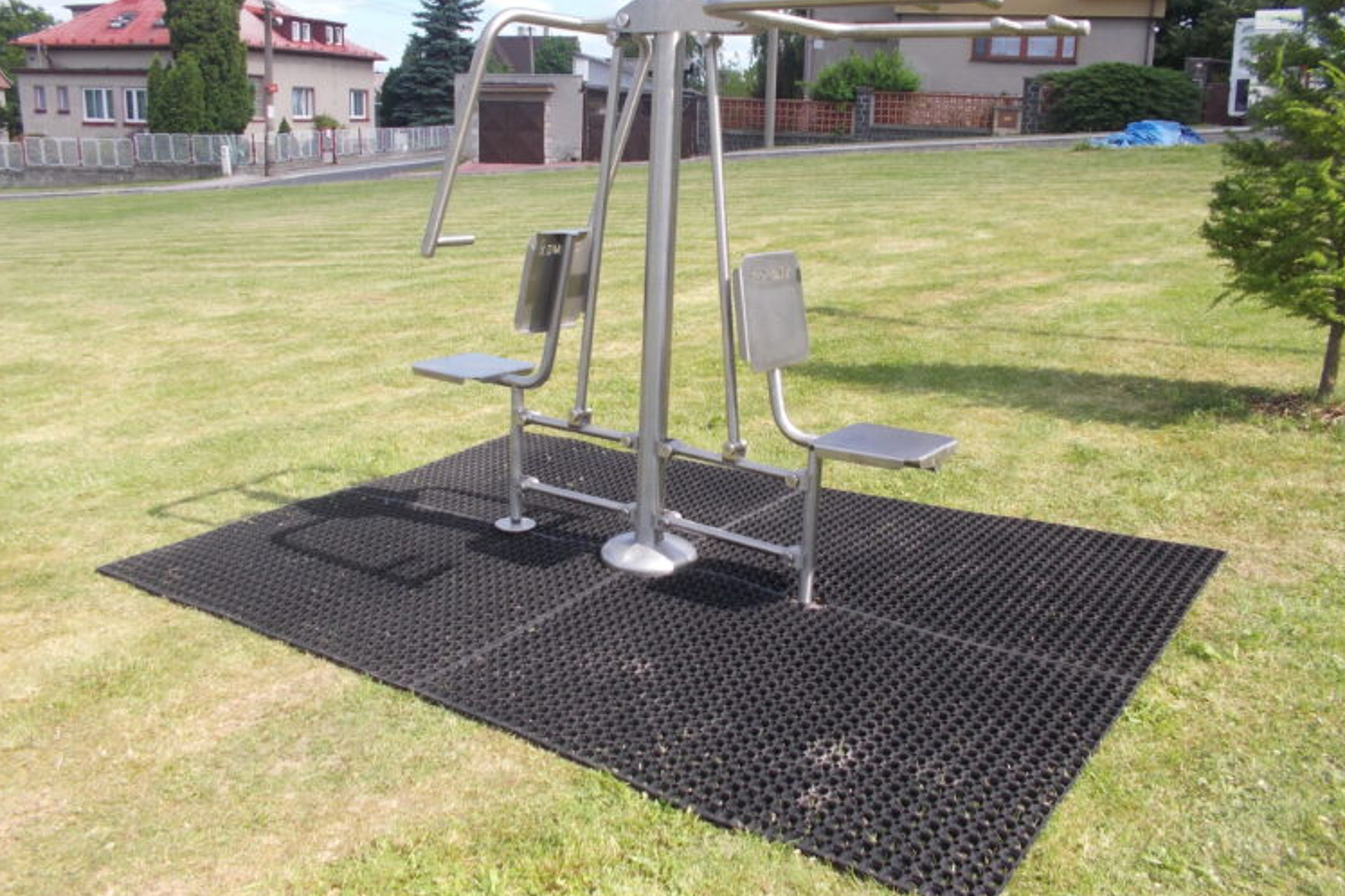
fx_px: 1158
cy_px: 396
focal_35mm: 31
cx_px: 673
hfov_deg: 60.3
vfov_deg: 42.3
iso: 80
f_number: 3.3
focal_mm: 4.1
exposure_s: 1/320
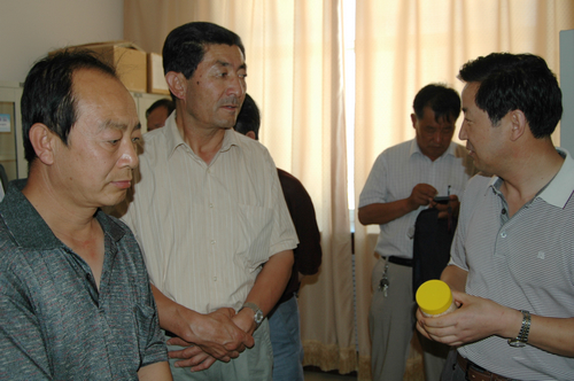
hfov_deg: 53.2
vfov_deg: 36.8
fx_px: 573
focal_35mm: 36
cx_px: 287
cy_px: 190
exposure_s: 1/60
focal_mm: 24
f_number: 3.5
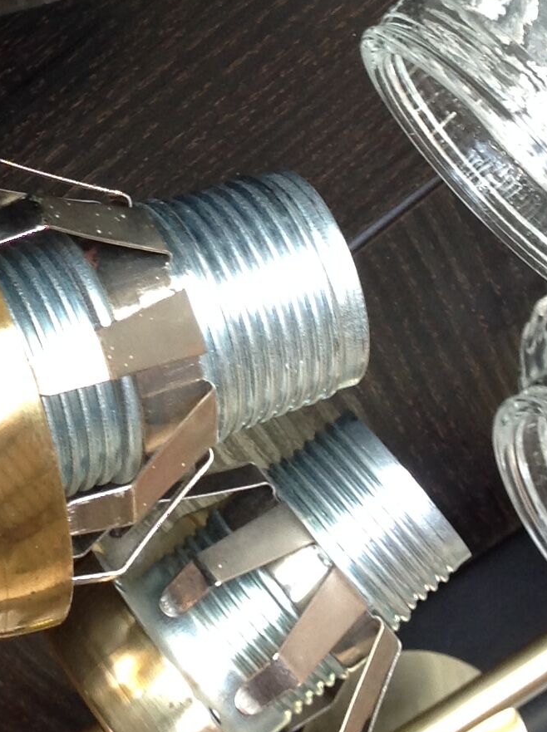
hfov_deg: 14.3
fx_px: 2176
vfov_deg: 18.8
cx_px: 136
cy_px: 84
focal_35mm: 103
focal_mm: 4.28
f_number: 2.4
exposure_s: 1/15
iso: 80
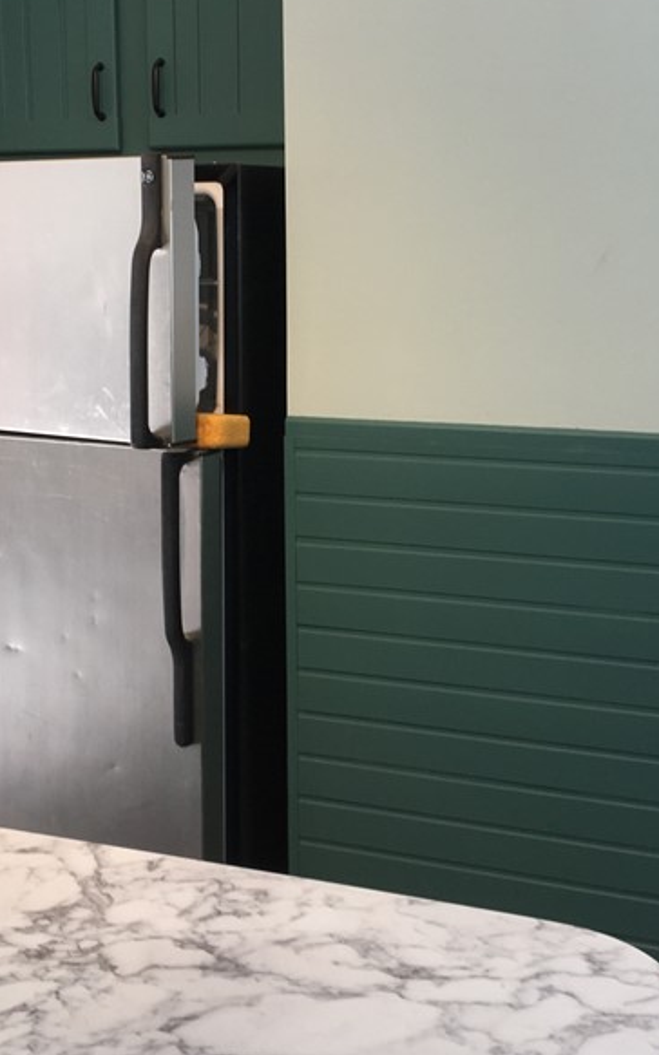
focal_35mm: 54
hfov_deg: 23.8
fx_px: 1553
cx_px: 214
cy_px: 436
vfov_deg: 37.4
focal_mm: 4.15
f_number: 2.2
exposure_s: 1/30
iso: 25
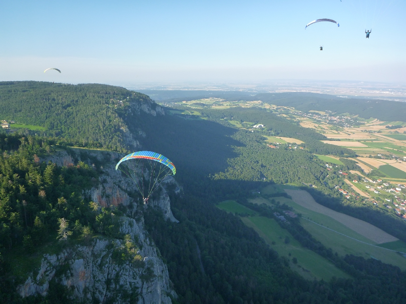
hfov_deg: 63.4
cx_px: 203
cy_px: 152
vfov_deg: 49.7
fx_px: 328
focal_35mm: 28
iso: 160
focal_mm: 4.9
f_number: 3.3
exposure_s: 1/500
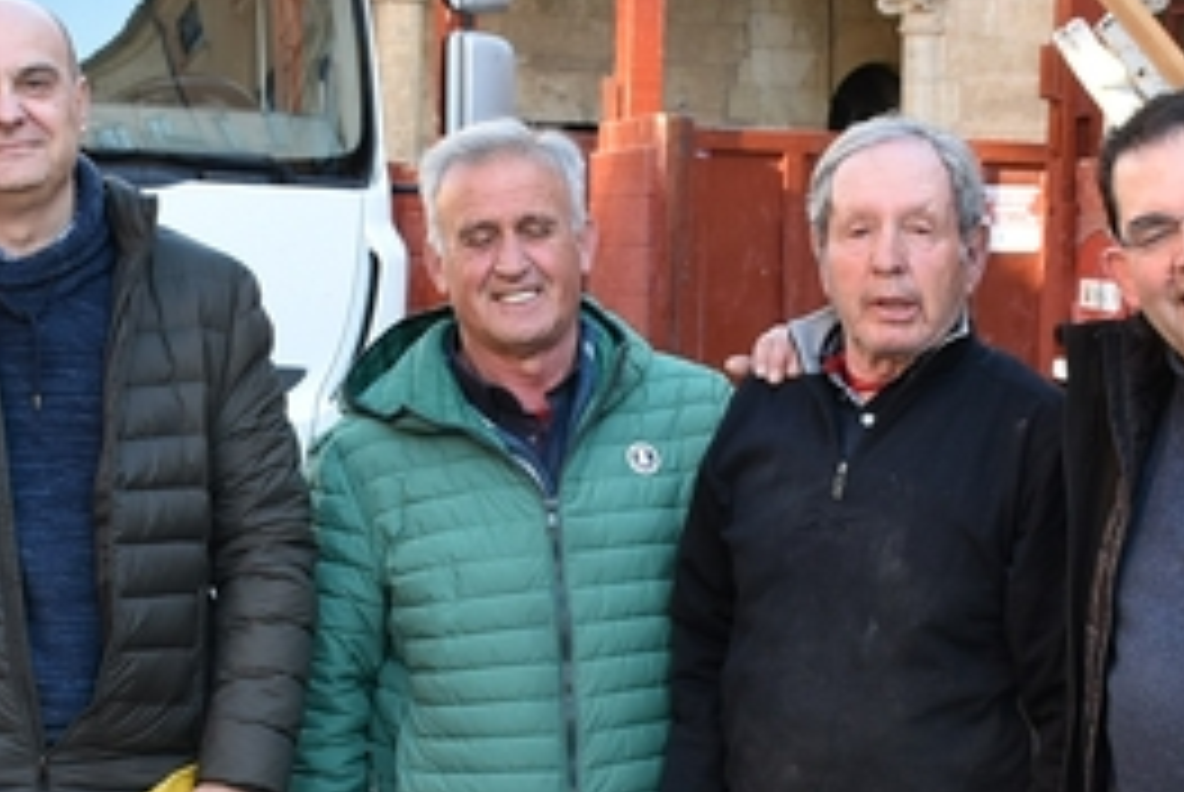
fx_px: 3721
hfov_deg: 18.1
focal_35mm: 113
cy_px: 801
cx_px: 518
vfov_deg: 12.0
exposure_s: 1/125
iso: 400
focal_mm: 22
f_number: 5.6
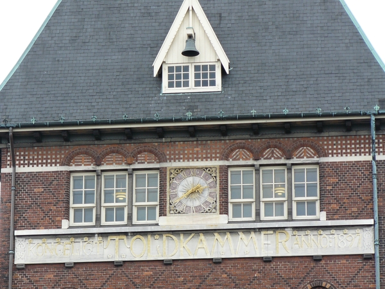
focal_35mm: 178
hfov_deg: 11.1
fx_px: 1980
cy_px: 144
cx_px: 192
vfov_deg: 8.3
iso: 100
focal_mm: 29.7
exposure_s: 1/100
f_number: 4
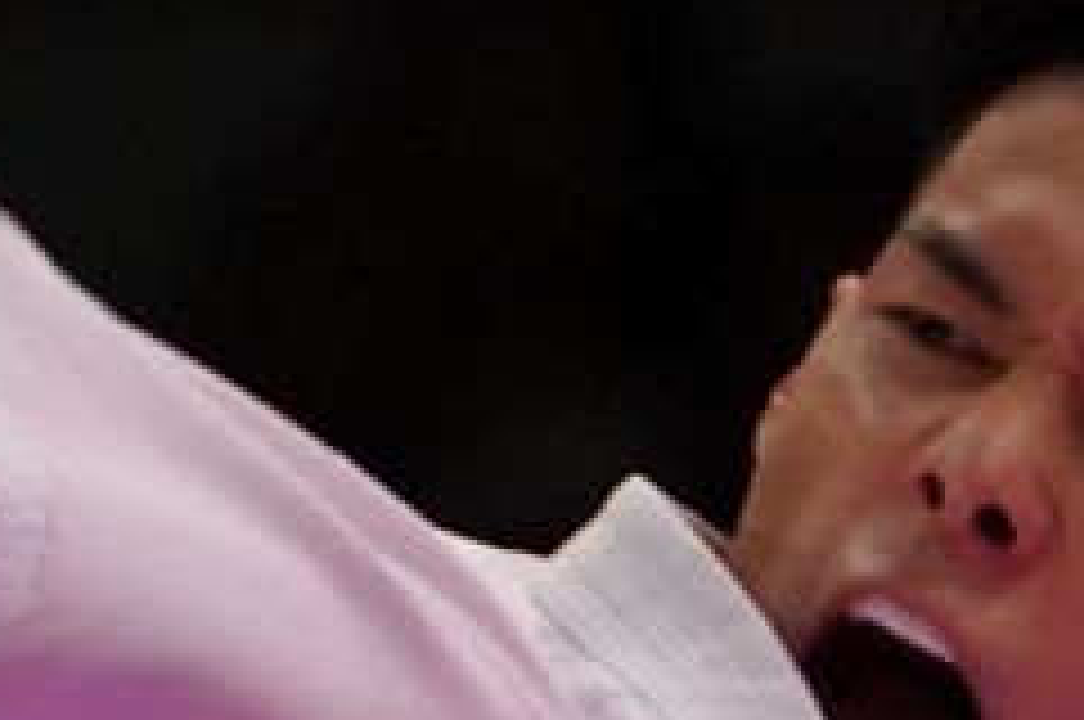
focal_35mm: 2028
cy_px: 590
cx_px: 279
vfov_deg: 0.7
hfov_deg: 1.0
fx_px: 60983
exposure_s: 1/1000
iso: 400
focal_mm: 181
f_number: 2.8
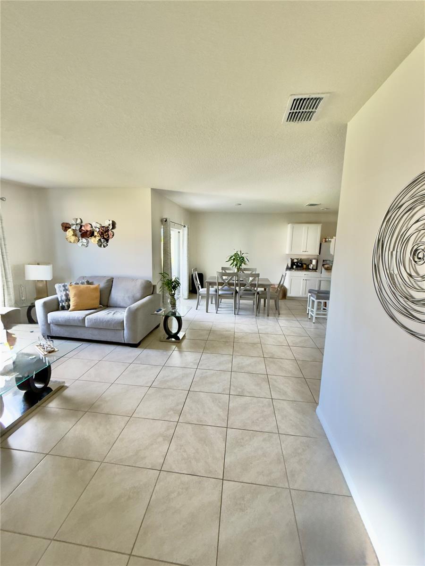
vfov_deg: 102.1
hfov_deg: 85.7
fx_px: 229
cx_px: 212
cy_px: 283
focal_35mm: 14
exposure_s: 1/60
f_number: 2.2
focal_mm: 2.22
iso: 160
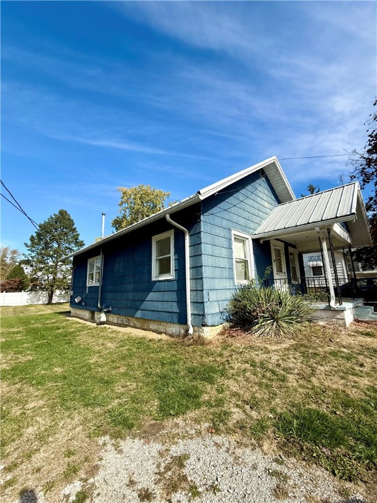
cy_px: 252
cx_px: 188
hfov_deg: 85.7
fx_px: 203
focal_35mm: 14
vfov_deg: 102.1
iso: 50
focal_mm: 2.22
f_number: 2.2
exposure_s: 1/1464
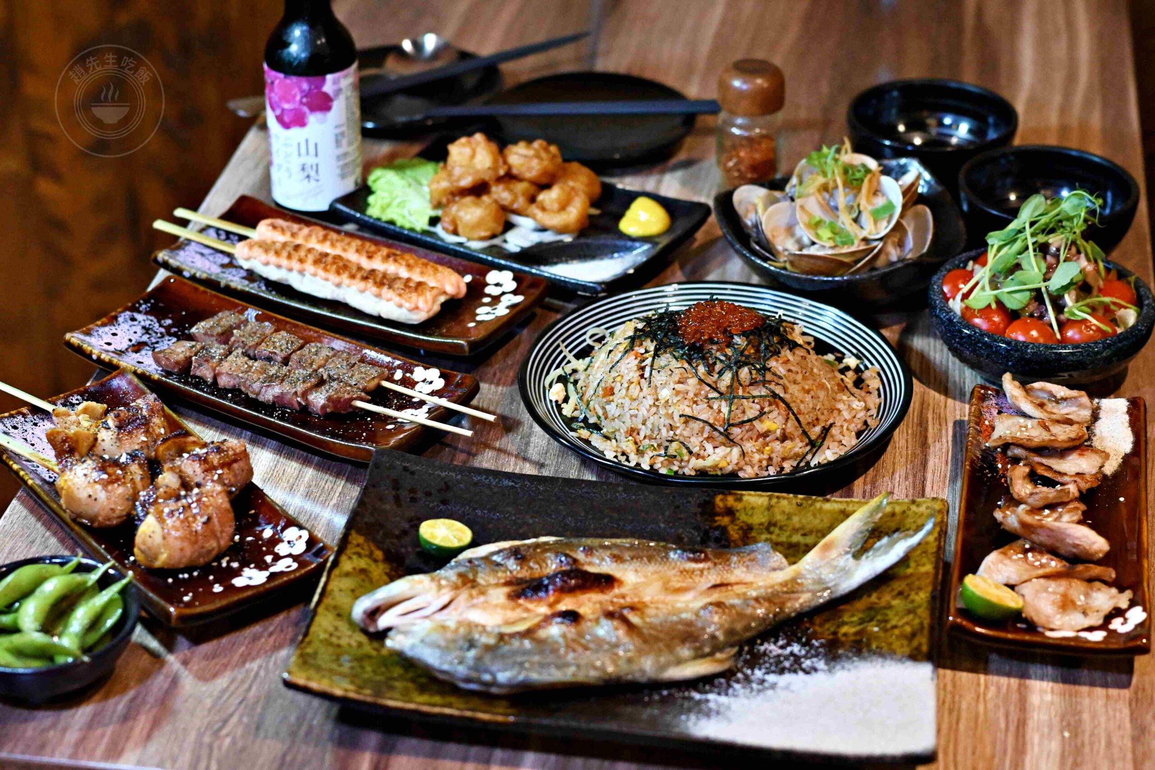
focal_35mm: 75
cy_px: 385
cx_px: 578
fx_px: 2406
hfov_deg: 27.0
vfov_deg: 18.2
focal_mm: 50
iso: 5000
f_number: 3.2
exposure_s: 1/200
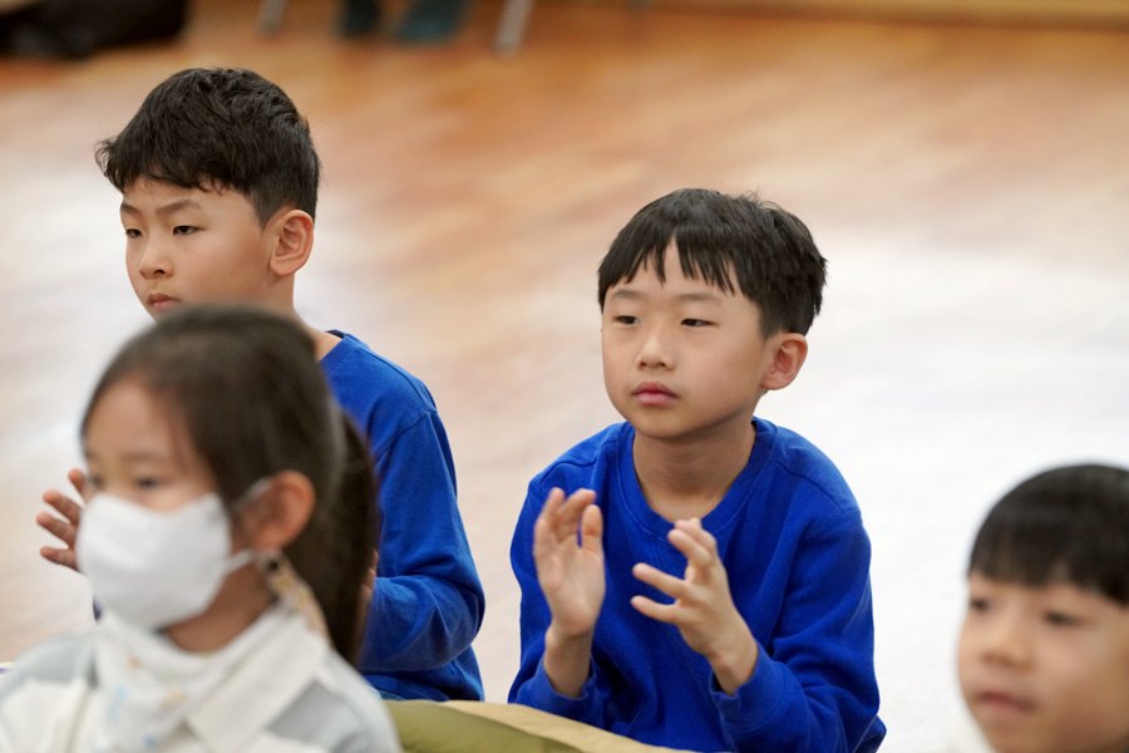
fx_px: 6272
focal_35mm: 200
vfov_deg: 6.9
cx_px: 564
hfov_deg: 10.3
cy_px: 376
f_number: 4
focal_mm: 200
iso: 4000
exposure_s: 1/250
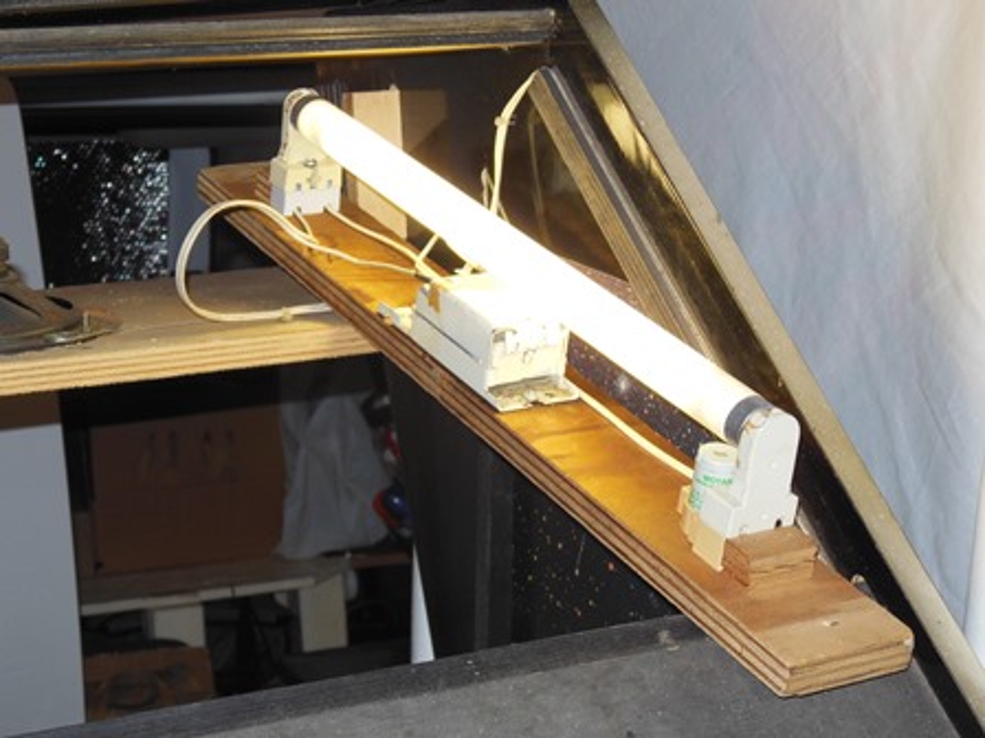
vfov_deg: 22.3
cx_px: 492
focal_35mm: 66
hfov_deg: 29.4
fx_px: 1878
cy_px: 369
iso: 200
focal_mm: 11.7
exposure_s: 1/60
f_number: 4.3
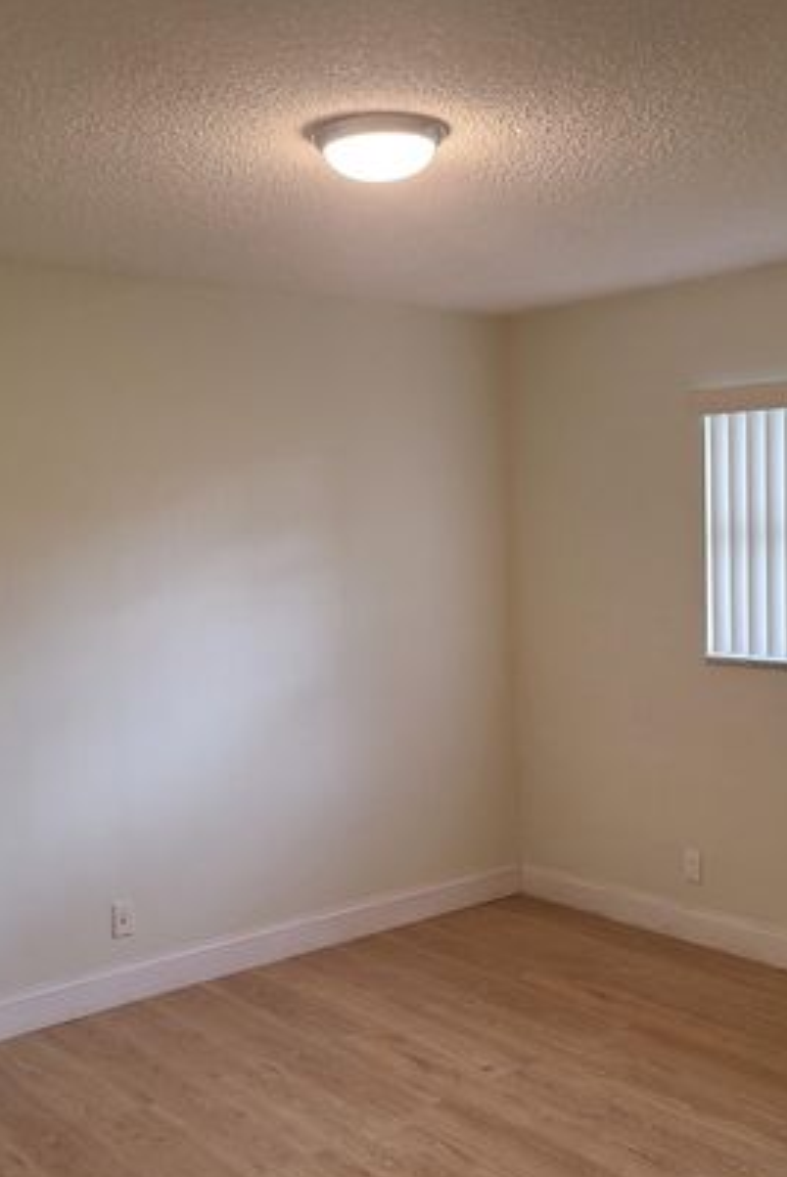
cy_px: 600
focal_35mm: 40
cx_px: 467
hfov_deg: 33.4
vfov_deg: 48.4
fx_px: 1309
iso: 100
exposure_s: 1/60
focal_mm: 5.4
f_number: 1.8
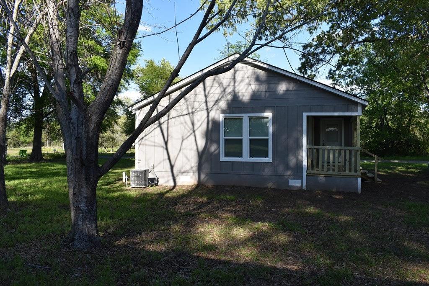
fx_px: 358
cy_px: 143
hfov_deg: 61.9
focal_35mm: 30
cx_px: 214
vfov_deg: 43.6
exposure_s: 1/250
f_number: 8
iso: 160
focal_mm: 20
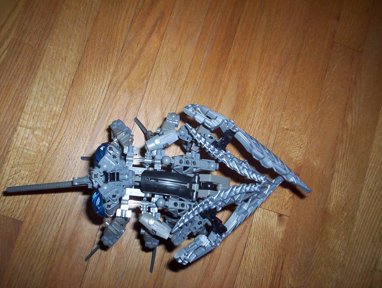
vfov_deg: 37.9
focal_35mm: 38
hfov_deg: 48.9
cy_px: 144
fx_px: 420
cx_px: 191
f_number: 4.5
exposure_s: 1/60
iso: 140
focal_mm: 4.99
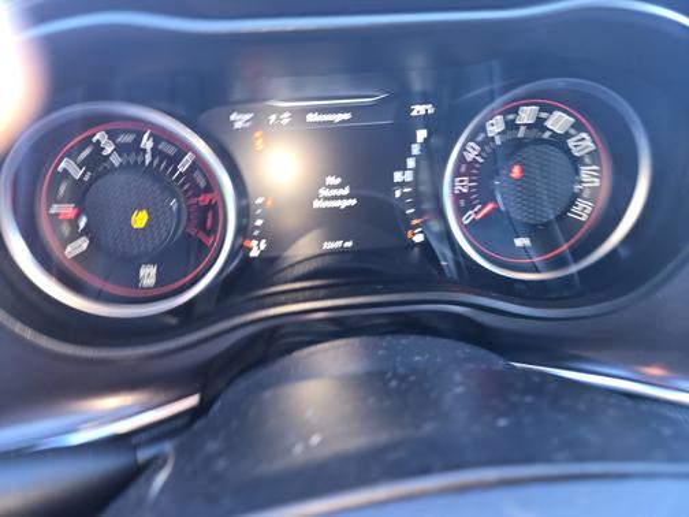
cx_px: 344
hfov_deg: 73.9
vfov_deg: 58.9
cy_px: 258
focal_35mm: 23
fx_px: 458
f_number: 1.8
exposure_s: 1/40
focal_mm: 5.4
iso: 100
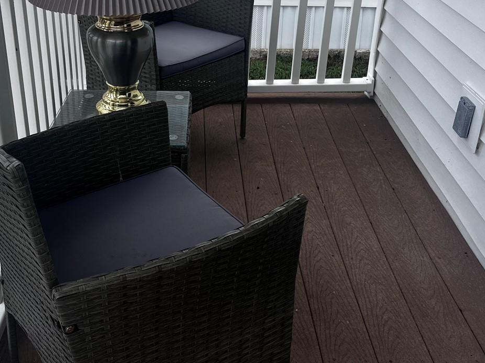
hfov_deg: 41.9
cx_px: 201
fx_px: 630
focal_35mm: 45
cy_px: 112
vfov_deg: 31.8
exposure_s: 1/1117
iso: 50
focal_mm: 5.1
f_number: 1.6
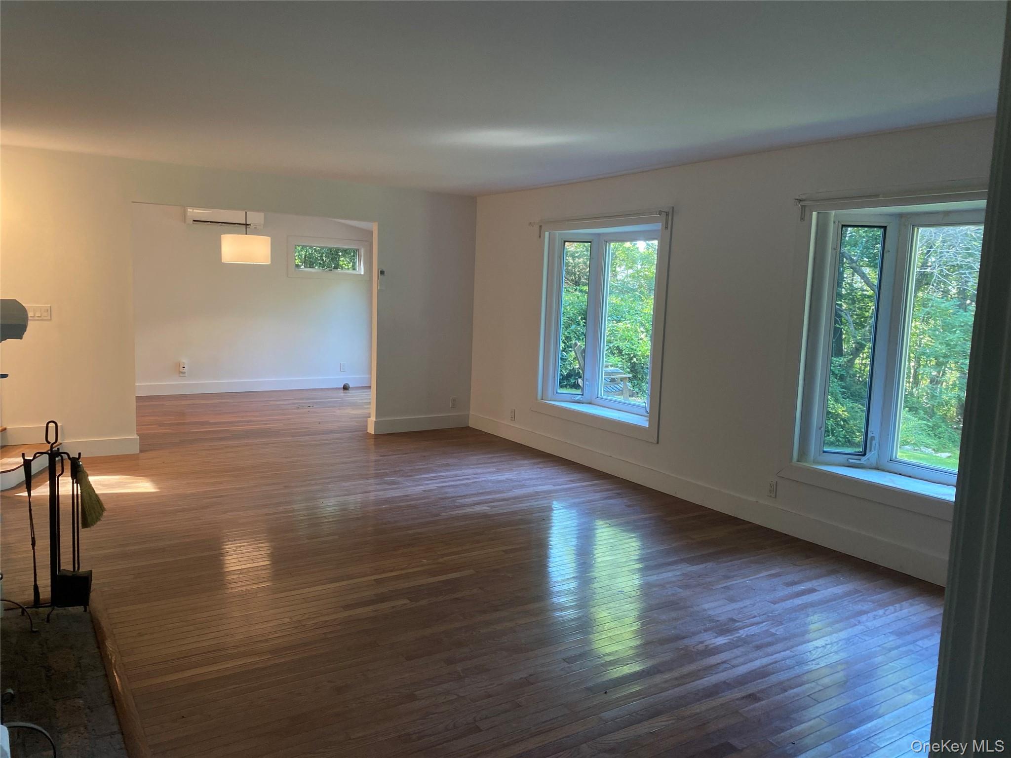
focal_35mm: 26
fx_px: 759
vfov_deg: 53.1
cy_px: 379
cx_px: 506
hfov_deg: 67.3
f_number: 1.8
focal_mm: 4.25
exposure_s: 1/60
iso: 160
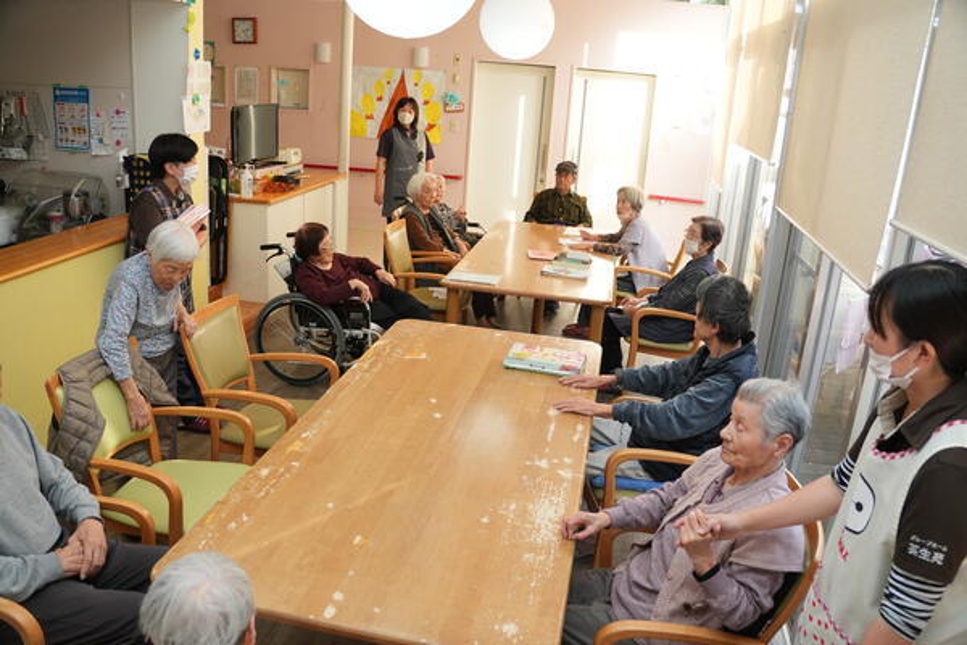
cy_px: 322
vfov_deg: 47.9
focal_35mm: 27
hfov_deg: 67.4
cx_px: 484
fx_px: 725
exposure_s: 1/160
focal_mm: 18
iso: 250
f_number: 3.2
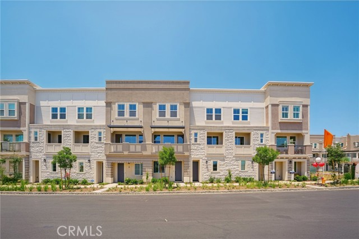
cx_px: 180
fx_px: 140
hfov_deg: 104.3
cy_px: 120
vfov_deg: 81.1
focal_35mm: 14
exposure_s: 1/125
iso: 100
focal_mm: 14
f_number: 6.3
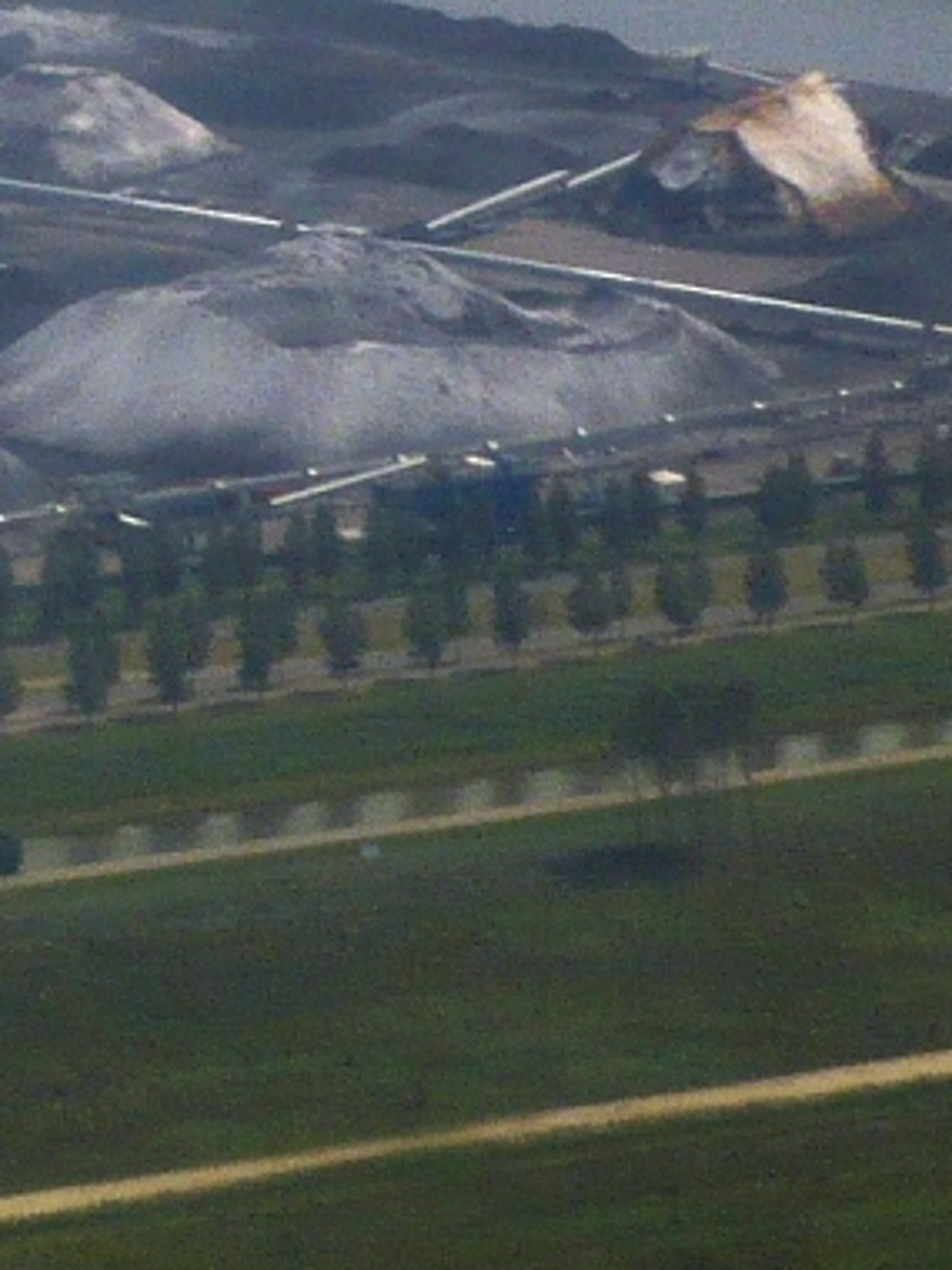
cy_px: 23
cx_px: -601
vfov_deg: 5.1
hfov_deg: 3.8
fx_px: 14228
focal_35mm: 388
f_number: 5
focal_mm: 17.4
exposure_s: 1/400
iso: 100
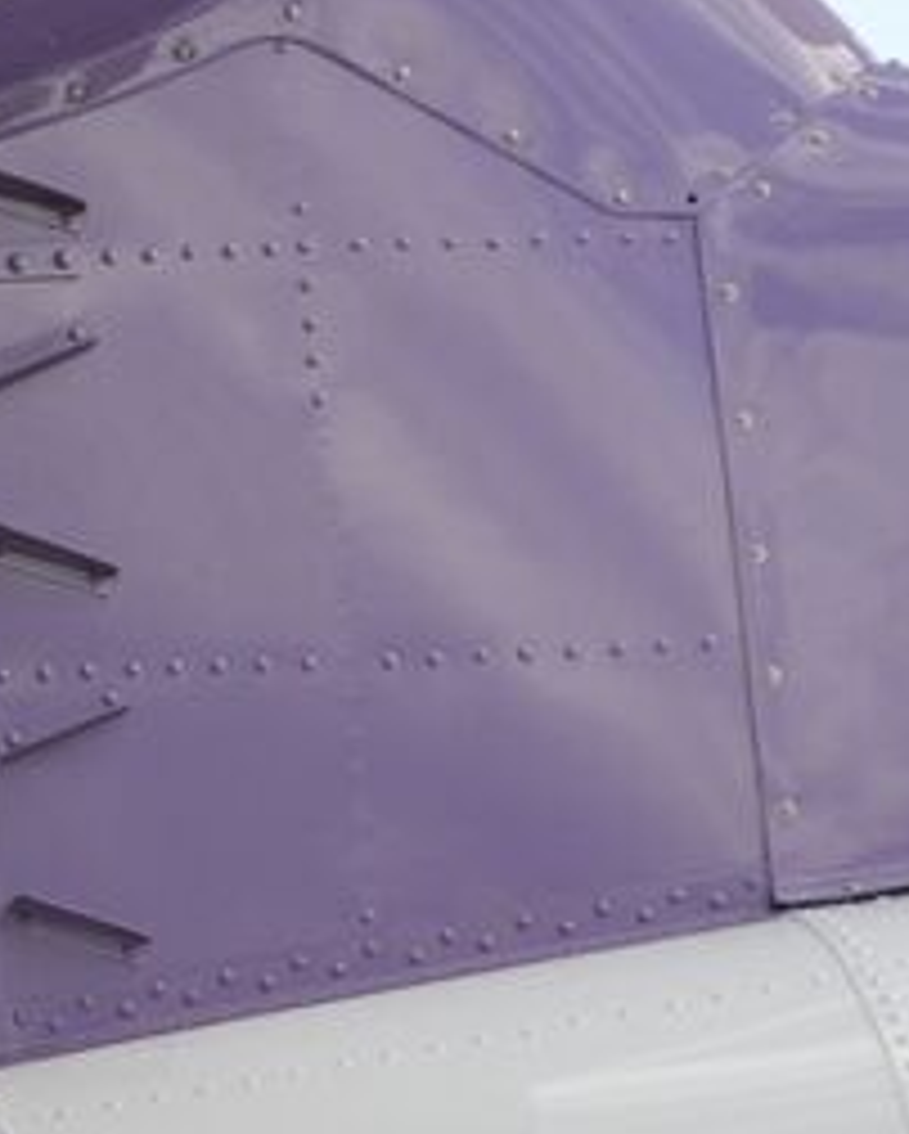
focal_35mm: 357
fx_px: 11991
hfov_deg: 4.2
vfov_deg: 5.4
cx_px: -1426
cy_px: 603
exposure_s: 1/200
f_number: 8
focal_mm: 50
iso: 200
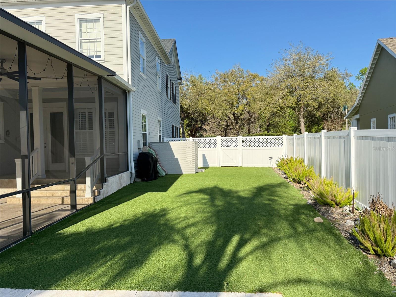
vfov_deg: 56.8
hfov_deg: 71.6
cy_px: 148
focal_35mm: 24
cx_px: 198
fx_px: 275
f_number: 1.78
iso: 125
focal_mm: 6.76
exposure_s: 1/4167
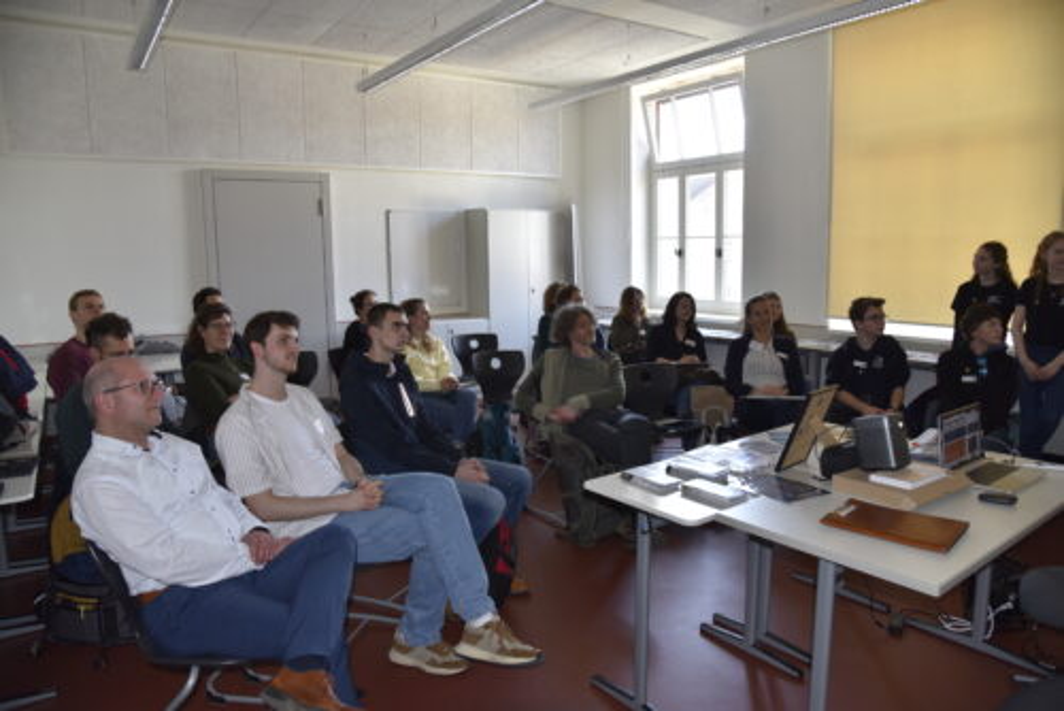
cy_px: 356
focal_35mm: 24
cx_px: 532
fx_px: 710
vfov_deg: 53.2
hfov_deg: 73.7
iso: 800
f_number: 5
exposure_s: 1/100
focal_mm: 24
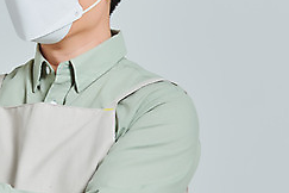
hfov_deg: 5.2
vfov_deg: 3.5
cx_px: -9
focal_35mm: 395
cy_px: 61
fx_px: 3171
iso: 100
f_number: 14
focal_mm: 160
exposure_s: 1/125
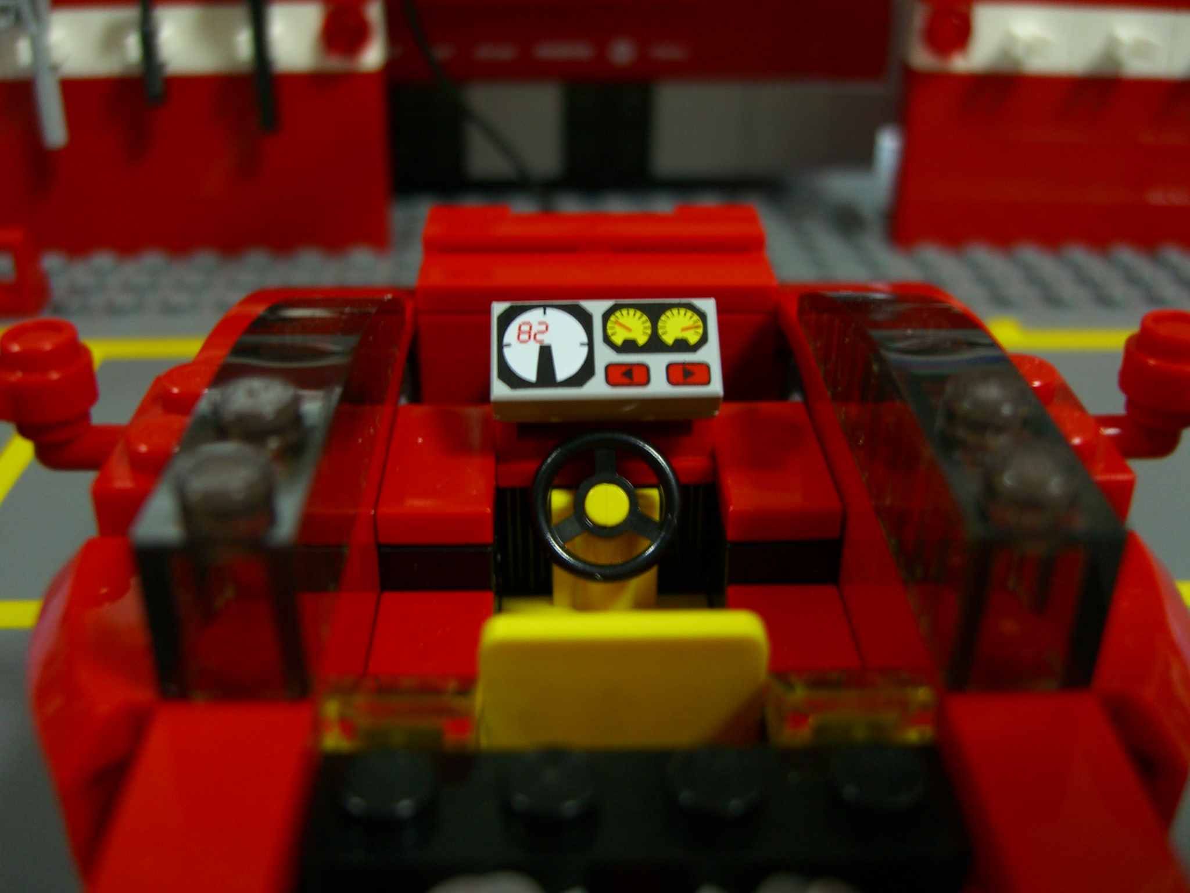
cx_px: 595
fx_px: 1306
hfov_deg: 49.0
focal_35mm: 38
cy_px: 446
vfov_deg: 37.7
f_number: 2.8
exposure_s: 1/8
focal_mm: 7.9
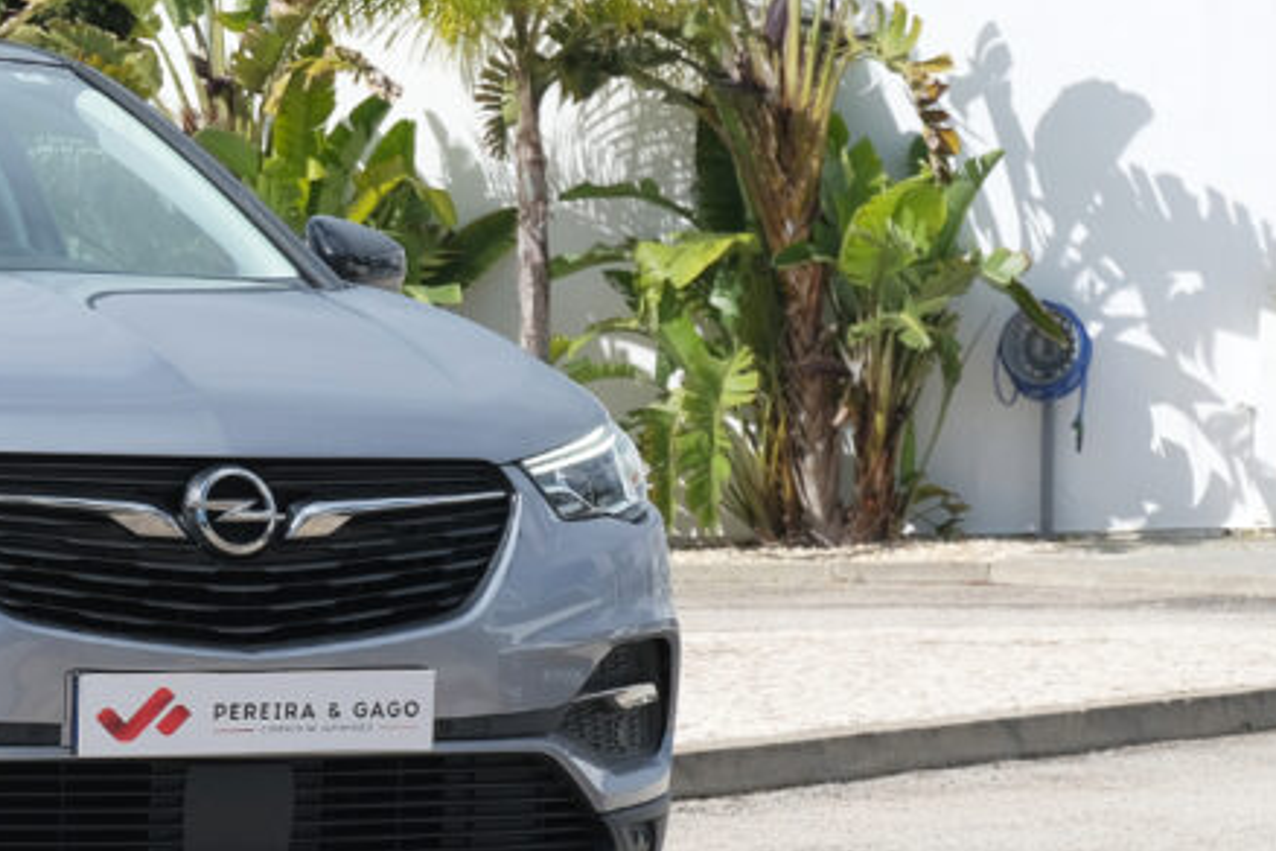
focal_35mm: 159
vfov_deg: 8.6
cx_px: -154
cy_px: 520
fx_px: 5635
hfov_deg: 12.7
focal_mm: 45
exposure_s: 1/320
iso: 160
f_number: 9
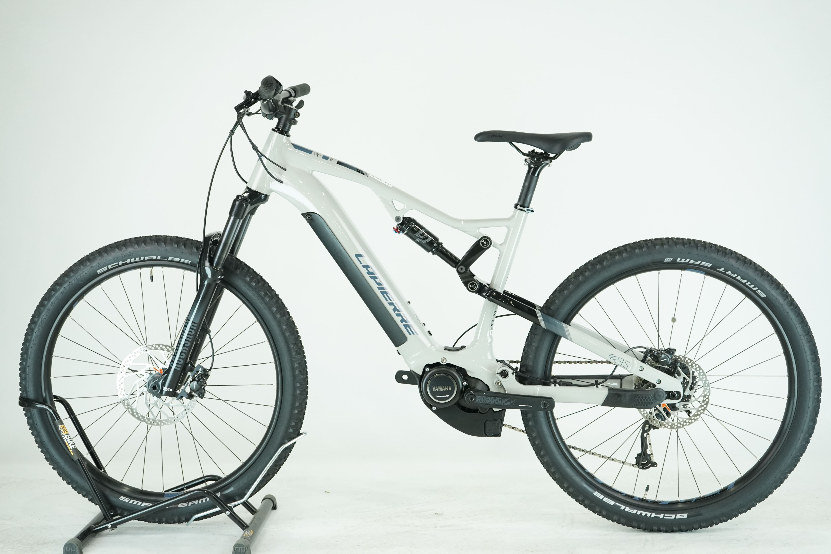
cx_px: 416
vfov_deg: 25.1
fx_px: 1246
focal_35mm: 54
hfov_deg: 36.9
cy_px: 277
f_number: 5.6
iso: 1600
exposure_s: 1/200
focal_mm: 54
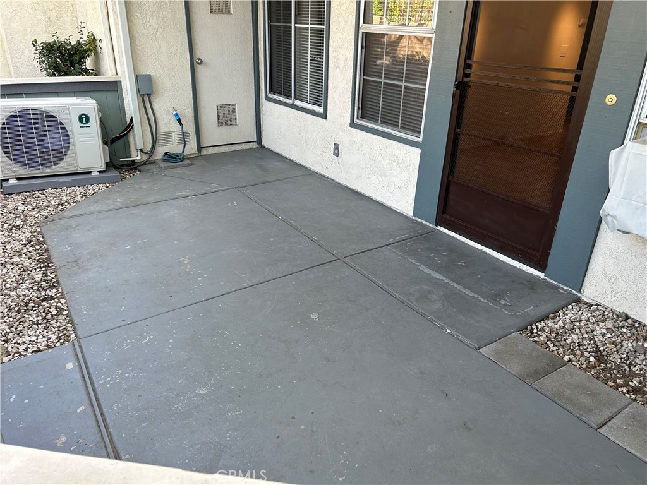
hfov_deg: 67.3
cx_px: 324
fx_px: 486
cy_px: 242
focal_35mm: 26
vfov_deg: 53.1
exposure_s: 1/174
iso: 40
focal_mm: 5.7
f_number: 1.5
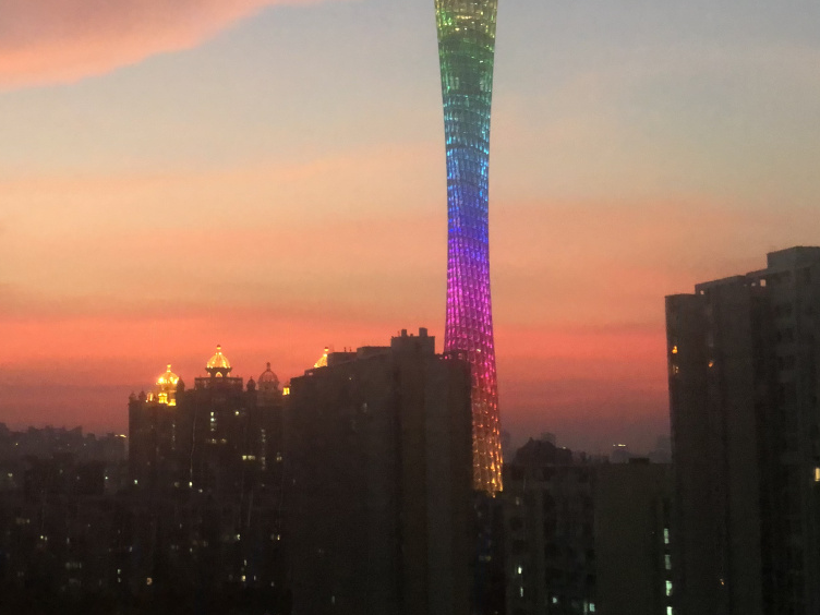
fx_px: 1966
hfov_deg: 23.4
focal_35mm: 83
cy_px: 166
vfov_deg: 17.7
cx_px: 245
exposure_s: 1/9
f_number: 2.4
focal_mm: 6
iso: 160
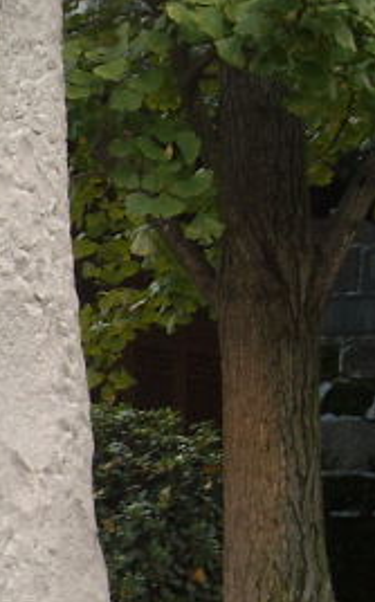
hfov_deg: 8.6
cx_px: -415
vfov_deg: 14.6
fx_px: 2327
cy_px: 555
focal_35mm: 142
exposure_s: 1/60
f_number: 2.8
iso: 64
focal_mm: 5.7
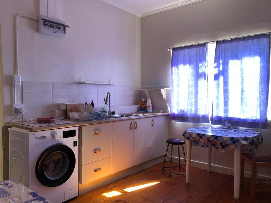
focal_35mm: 28
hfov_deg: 63.4
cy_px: 102
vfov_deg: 49.7
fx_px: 219
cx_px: 136
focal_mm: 3.99
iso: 25
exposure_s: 1/50
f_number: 1.8
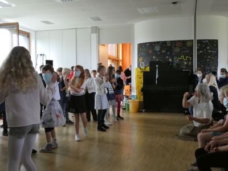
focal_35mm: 41
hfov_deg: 45.8
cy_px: 86
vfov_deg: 35.1
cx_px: 114
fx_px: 270
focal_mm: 7.3
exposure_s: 1/80
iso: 1000
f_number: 3.6
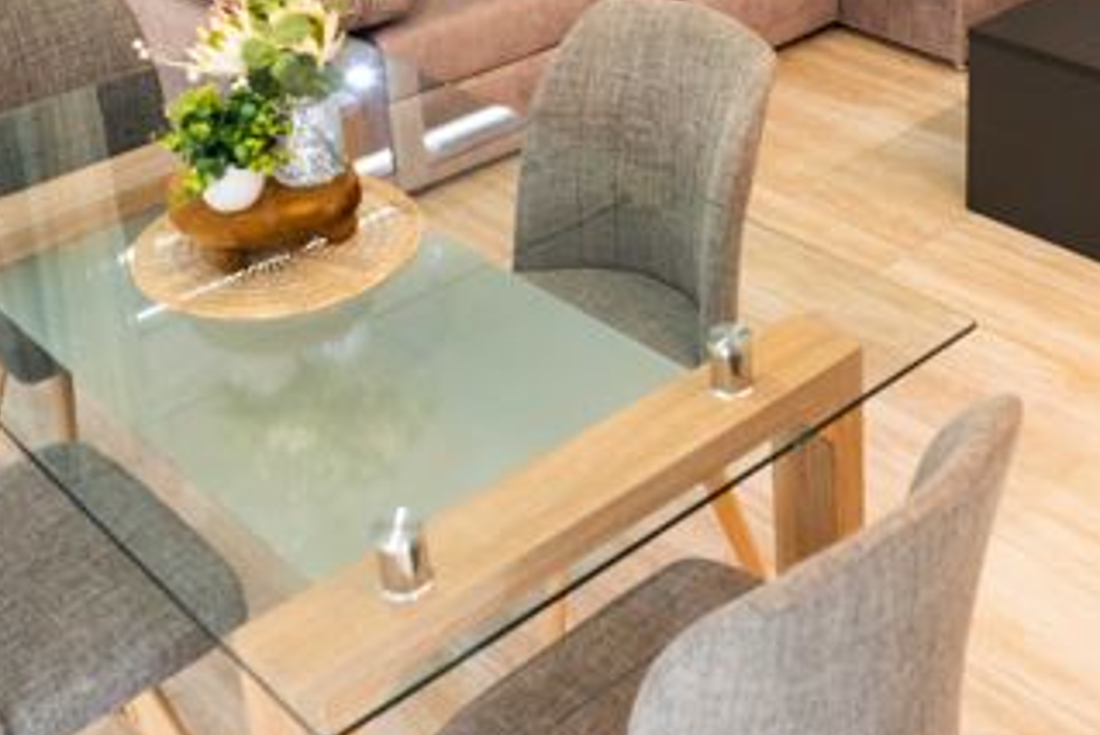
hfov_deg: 37.0
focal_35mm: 53
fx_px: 1620
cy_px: -7
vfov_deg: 24.3
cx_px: 750
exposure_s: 1/50
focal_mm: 24
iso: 400
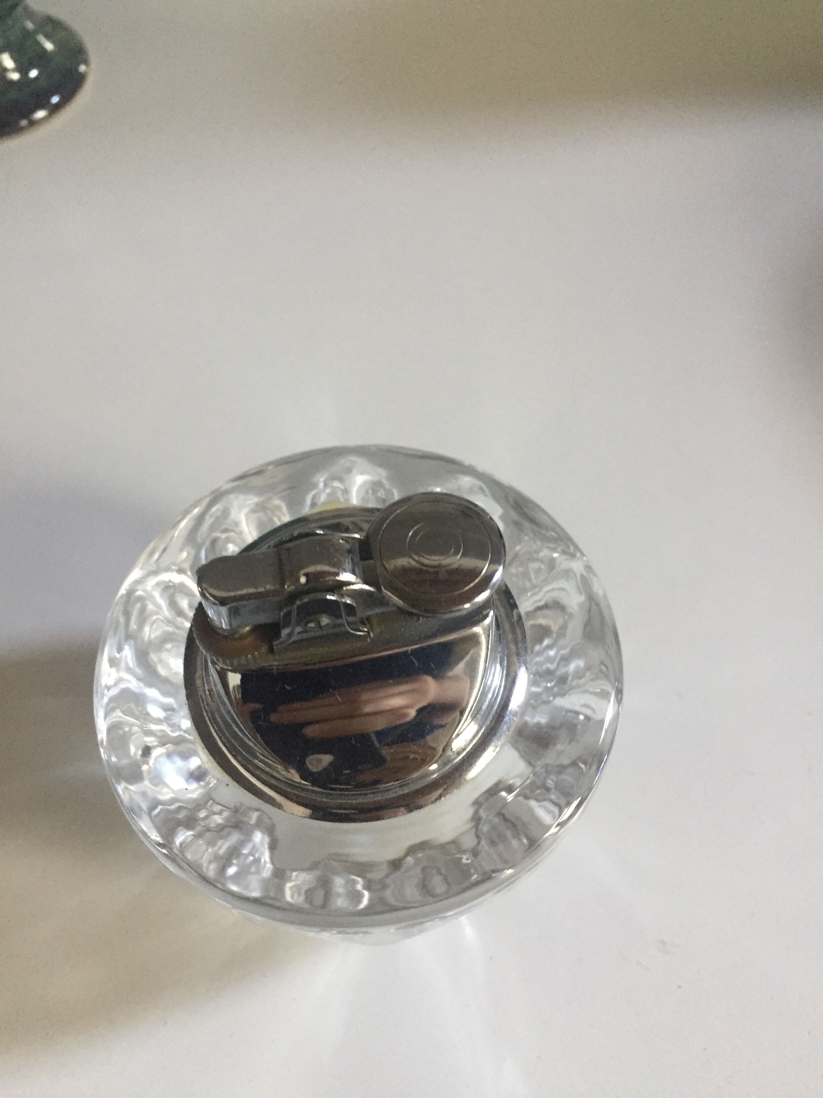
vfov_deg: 61.7
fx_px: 919
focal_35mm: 29
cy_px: 549
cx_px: 412
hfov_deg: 48.2
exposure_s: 1/33
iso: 200
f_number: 2.2
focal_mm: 4.15
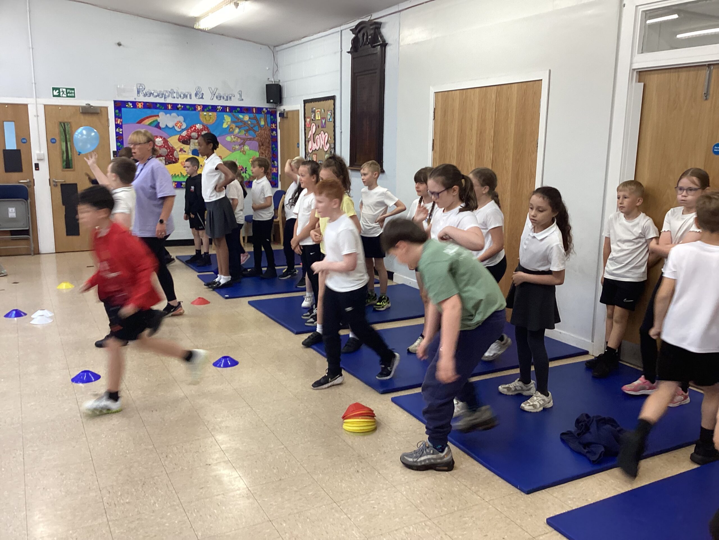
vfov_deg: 45.4
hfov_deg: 58.4
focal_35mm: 31
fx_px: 644
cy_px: 270
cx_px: 360
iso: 100
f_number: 2.4
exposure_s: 1/50
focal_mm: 3.3
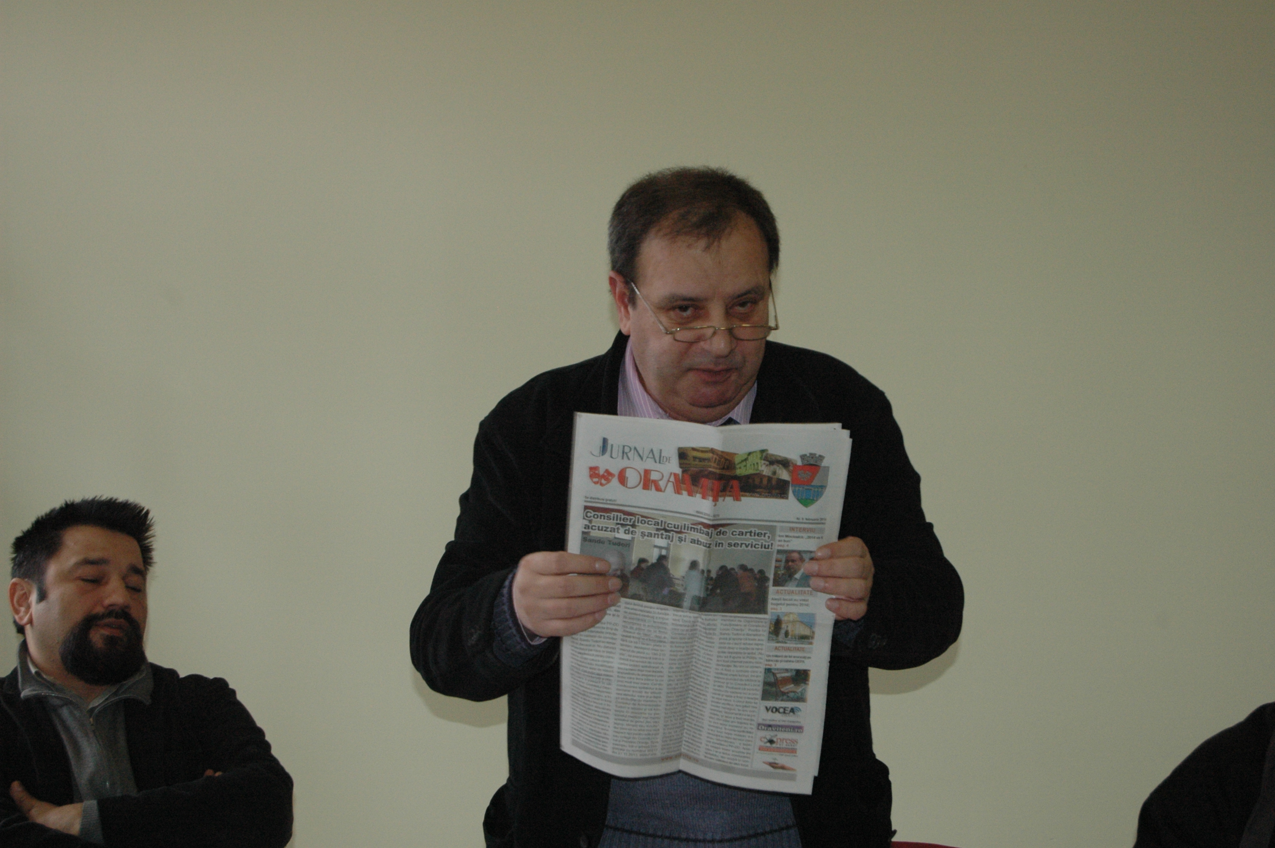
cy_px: 424
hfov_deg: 24.6
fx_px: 2919
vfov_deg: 16.5
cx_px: 638
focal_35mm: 82
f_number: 5.6
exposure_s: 1/60
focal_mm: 55
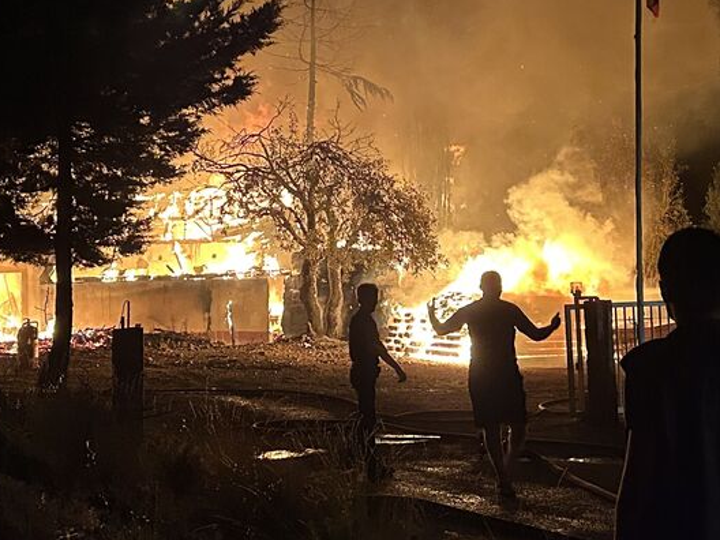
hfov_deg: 30.7
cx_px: 329
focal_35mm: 63
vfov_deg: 23.1
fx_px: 1310
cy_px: 149
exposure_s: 1/49
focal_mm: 5.7
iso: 500
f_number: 1.5
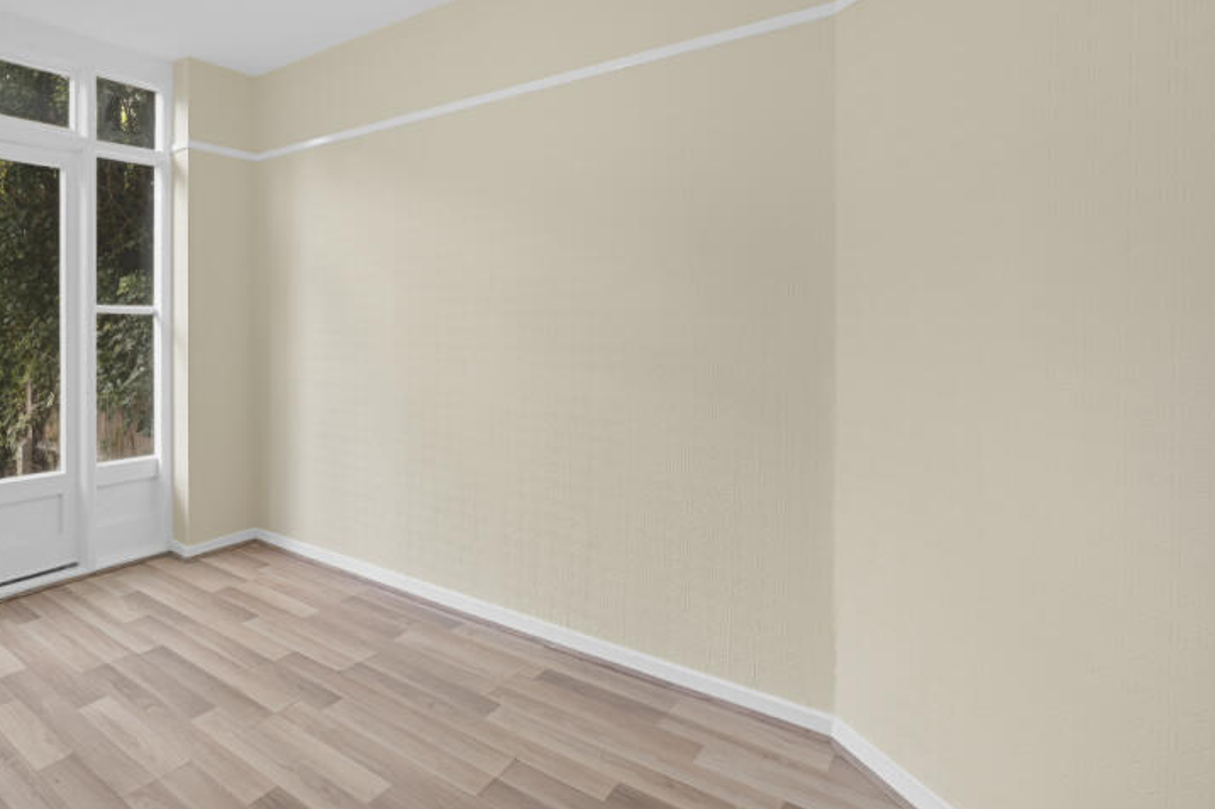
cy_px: 318
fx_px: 675
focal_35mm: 20
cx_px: 368
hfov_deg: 80.1
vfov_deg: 61.3
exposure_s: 1/1.25
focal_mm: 14
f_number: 16
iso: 200
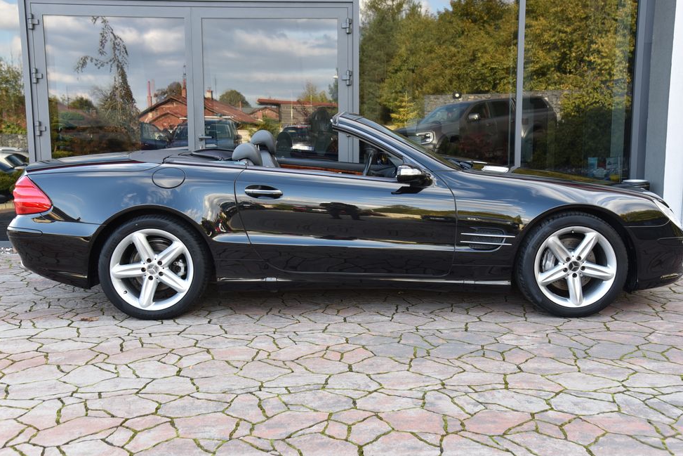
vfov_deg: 33.4
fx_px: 759
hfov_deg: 48.5
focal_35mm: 40
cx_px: 346
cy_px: 217
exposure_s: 1/125
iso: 500
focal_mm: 38
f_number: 5.6
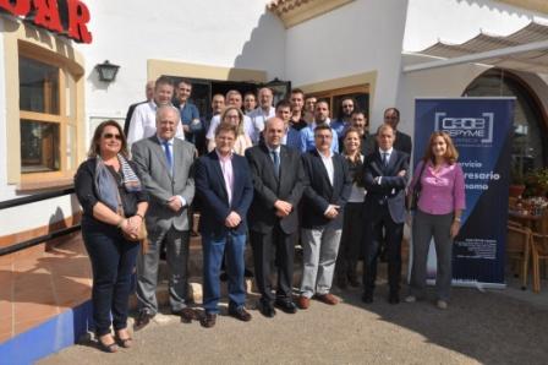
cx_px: 274
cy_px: 182
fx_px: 456
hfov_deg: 62.0
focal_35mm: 30
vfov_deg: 43.5
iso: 200
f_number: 13
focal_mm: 20
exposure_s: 1/200
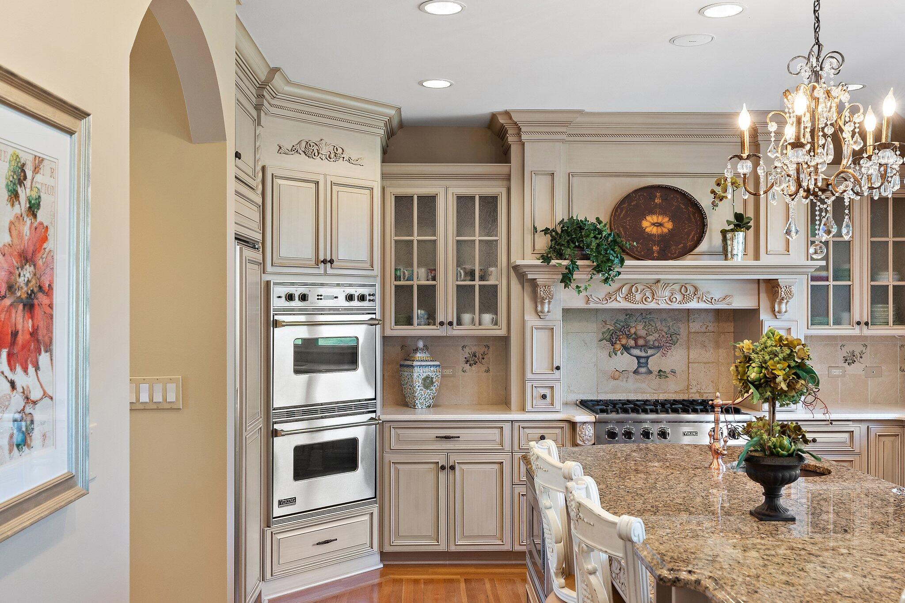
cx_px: 452
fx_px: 905
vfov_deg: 36.9
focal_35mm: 36
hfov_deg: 53.1
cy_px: 302
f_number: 8
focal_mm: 24
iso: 400
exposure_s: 1/2.5
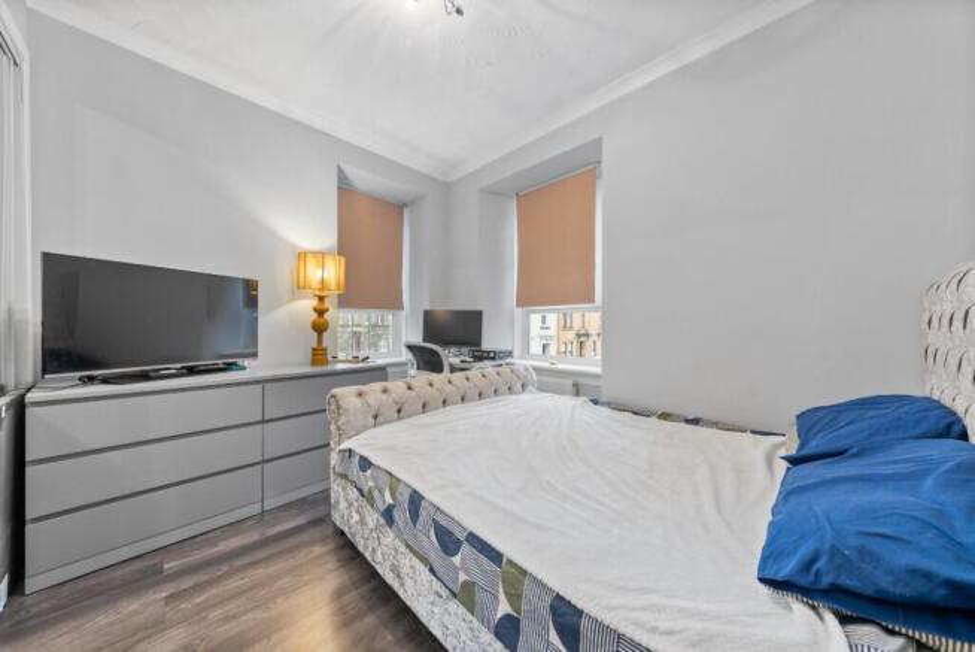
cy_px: 326
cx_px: 488
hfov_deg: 112.6
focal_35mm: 12
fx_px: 325
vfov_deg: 90.1
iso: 320
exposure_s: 1.6
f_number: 7.1
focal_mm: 12
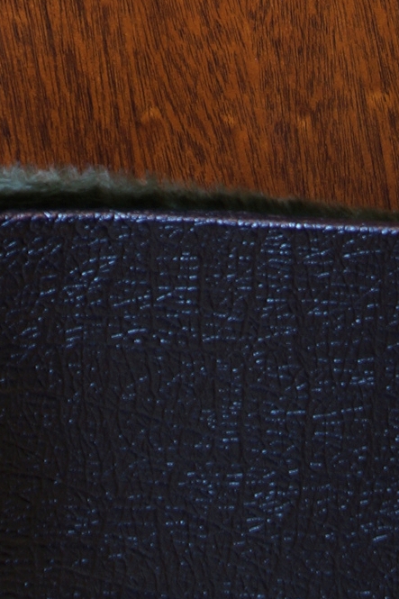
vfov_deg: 9.1
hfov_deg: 6.3
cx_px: -18
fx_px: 3594
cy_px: -507
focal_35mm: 216
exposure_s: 1/4
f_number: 4.5
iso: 100
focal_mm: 35
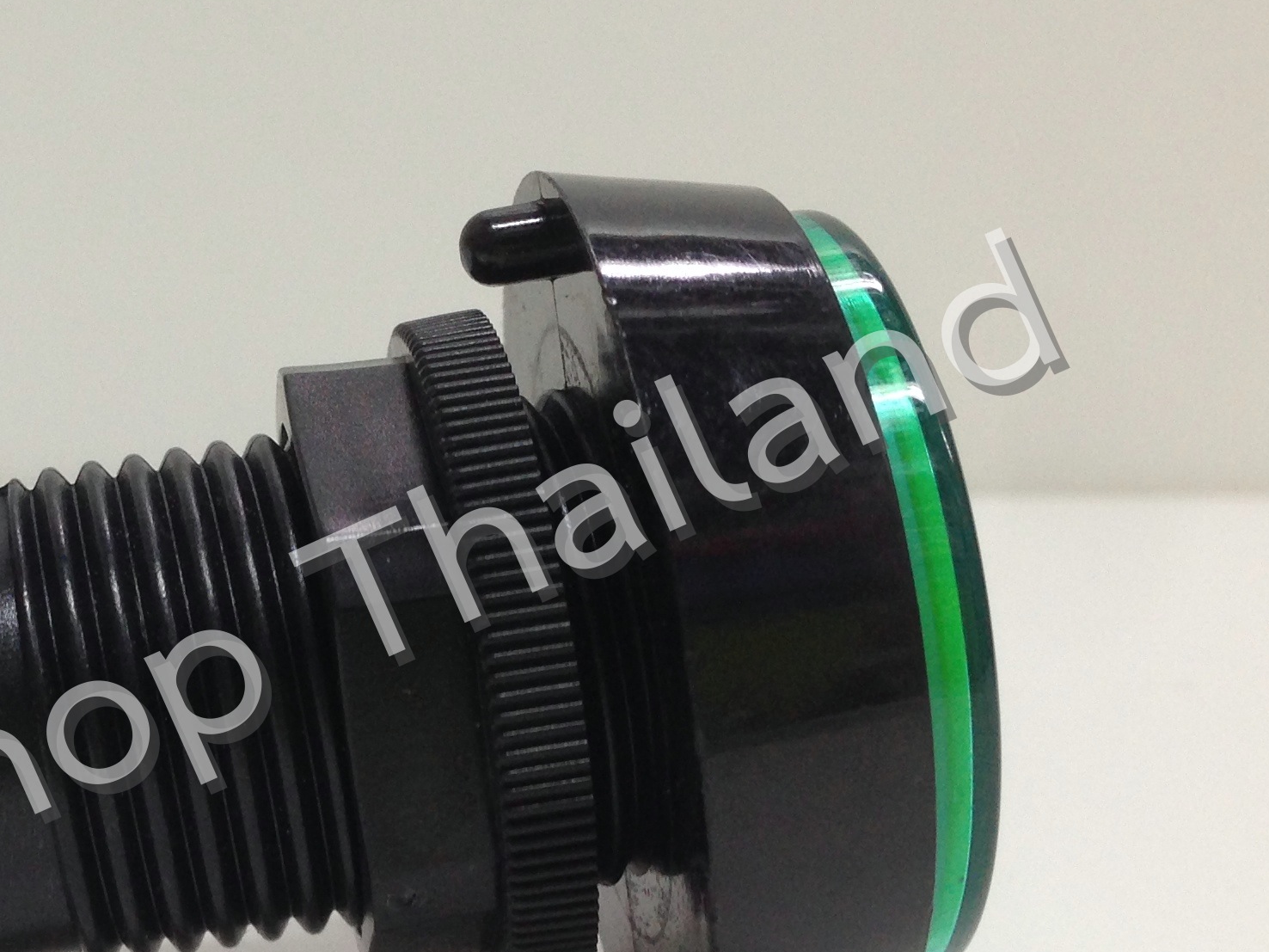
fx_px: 2676
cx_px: 234
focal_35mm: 73
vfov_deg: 20.1
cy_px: 593
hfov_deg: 26.1
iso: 80
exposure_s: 1/20
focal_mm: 4.12
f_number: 2.4
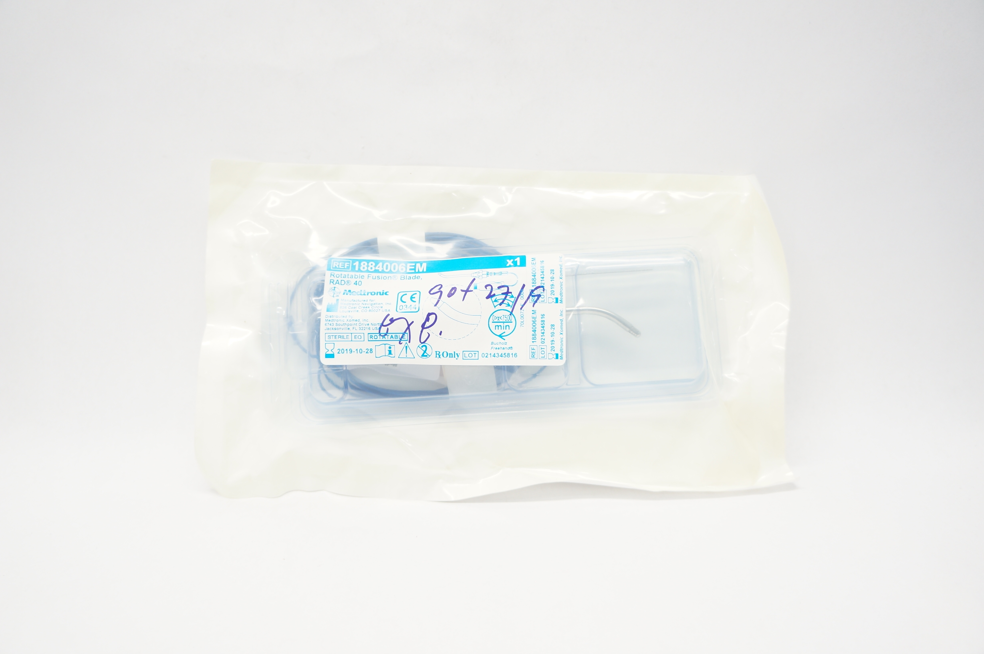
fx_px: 737
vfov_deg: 47.8
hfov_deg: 67.4
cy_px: 327
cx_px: 492
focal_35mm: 27
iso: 400
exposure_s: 1/100
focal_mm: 18
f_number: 3.5
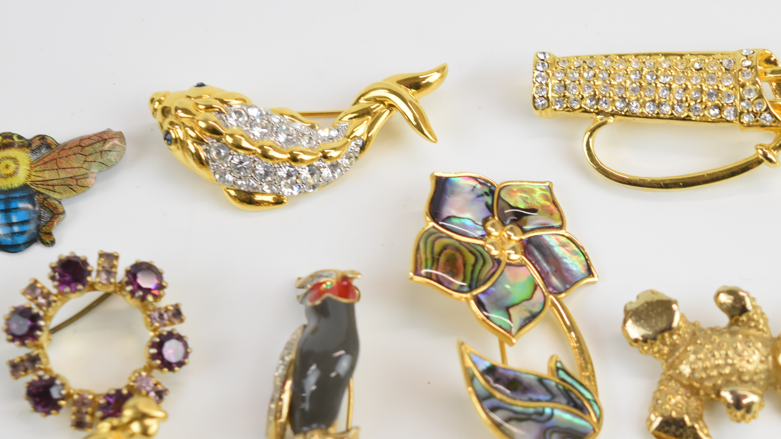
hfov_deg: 21.0
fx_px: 2104
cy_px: 298
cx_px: 431
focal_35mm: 102
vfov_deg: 11.9
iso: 800
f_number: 5.6
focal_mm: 55
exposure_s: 1/125
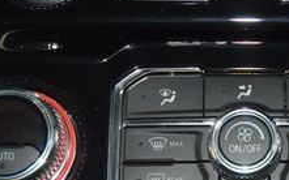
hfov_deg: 16.1
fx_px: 1012
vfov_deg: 10.2
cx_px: 245
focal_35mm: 128
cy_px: 123
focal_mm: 29
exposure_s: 1/40
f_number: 3.8
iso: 560
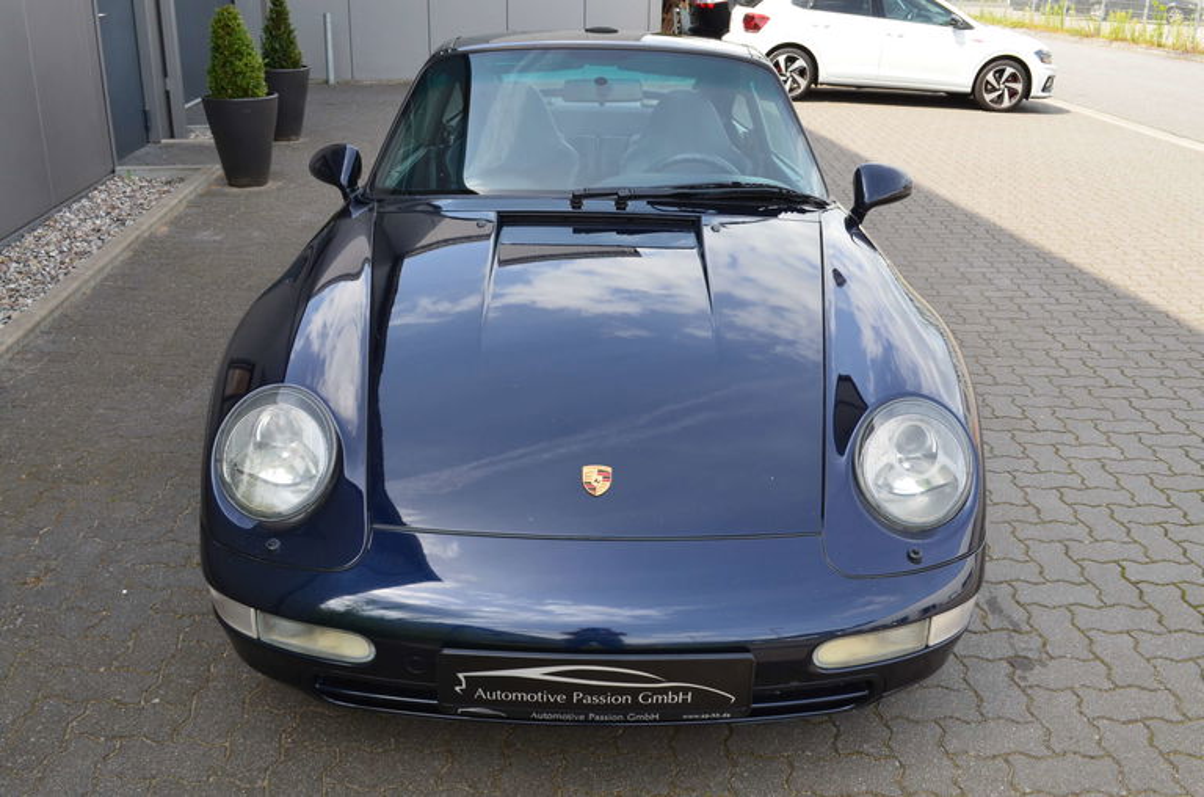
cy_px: 398
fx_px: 1101
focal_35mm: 33
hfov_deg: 57.3
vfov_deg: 39.8
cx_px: 602
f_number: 10
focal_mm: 22
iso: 220
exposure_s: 1/60
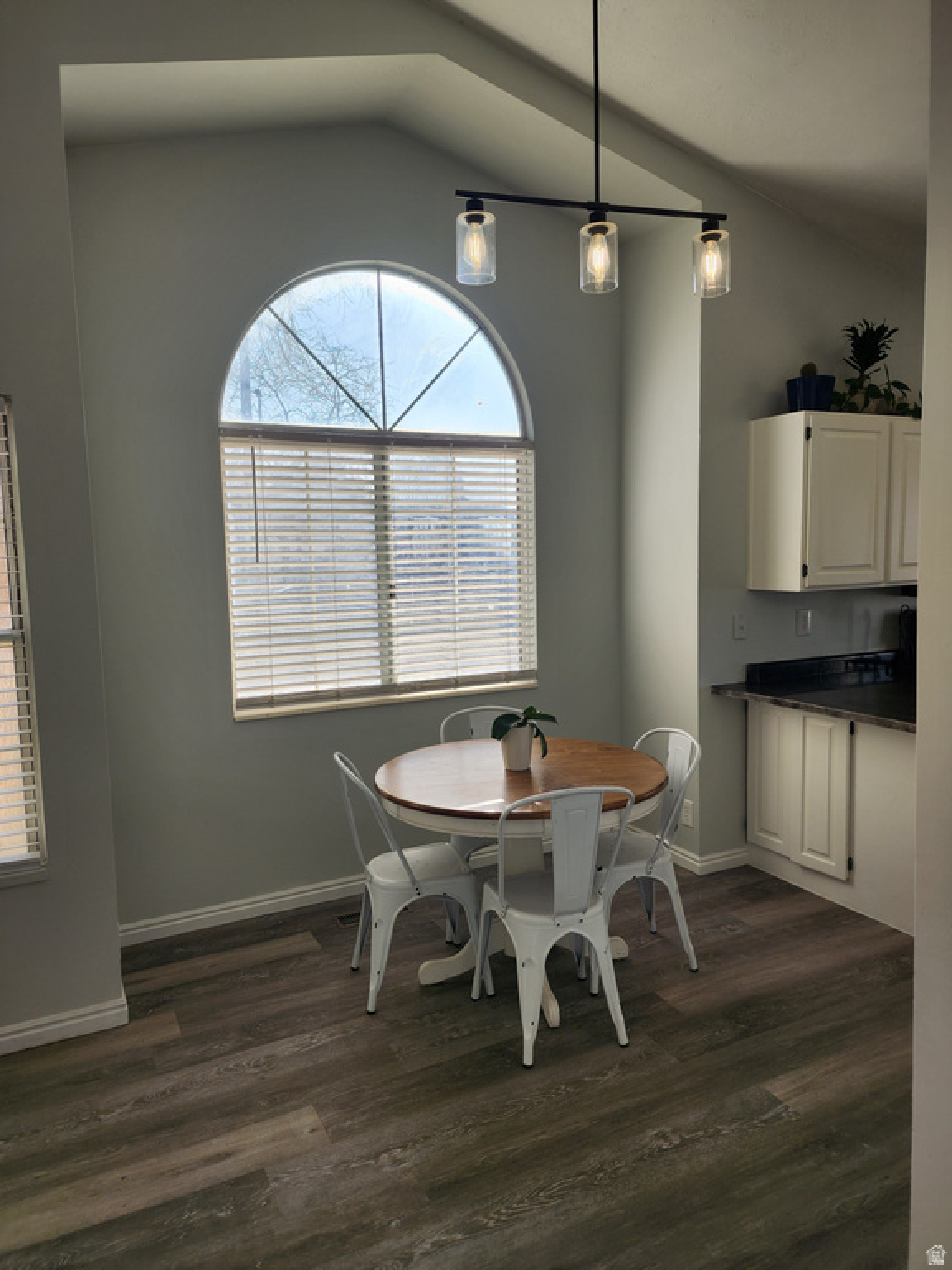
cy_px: 635
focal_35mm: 23
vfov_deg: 73.9
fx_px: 843
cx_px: 476
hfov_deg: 58.9
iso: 12
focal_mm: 6.4
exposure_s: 1/292
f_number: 1.8
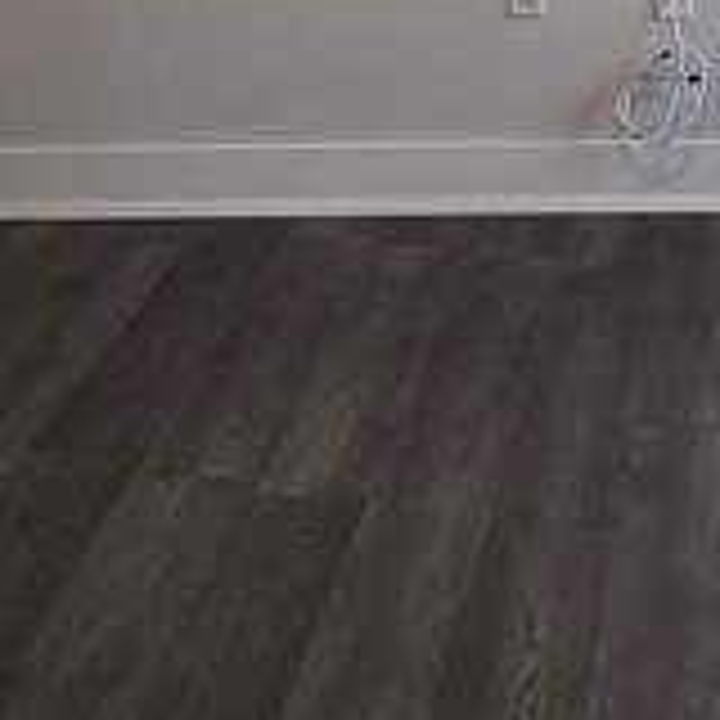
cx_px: 828
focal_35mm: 136
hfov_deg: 12.6
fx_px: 3200
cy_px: -382
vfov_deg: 12.2
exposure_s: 1/215
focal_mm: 6.76
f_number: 1.78
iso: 160
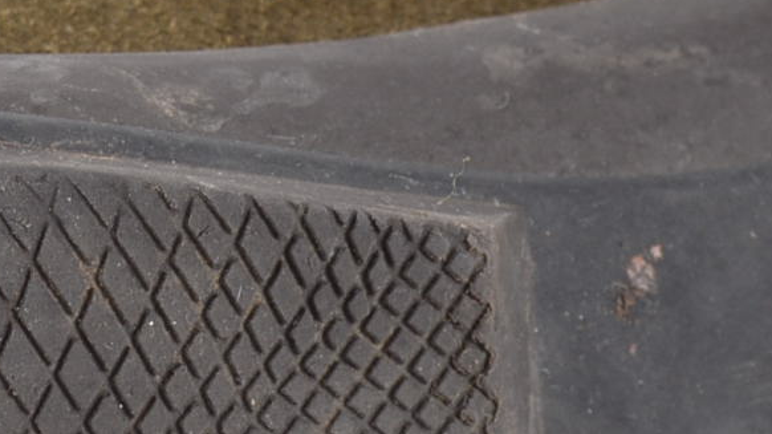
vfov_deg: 4.8
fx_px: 5151
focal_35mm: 252
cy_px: 449
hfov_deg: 8.5
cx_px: 643
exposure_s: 1/100
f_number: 9
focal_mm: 31
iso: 100
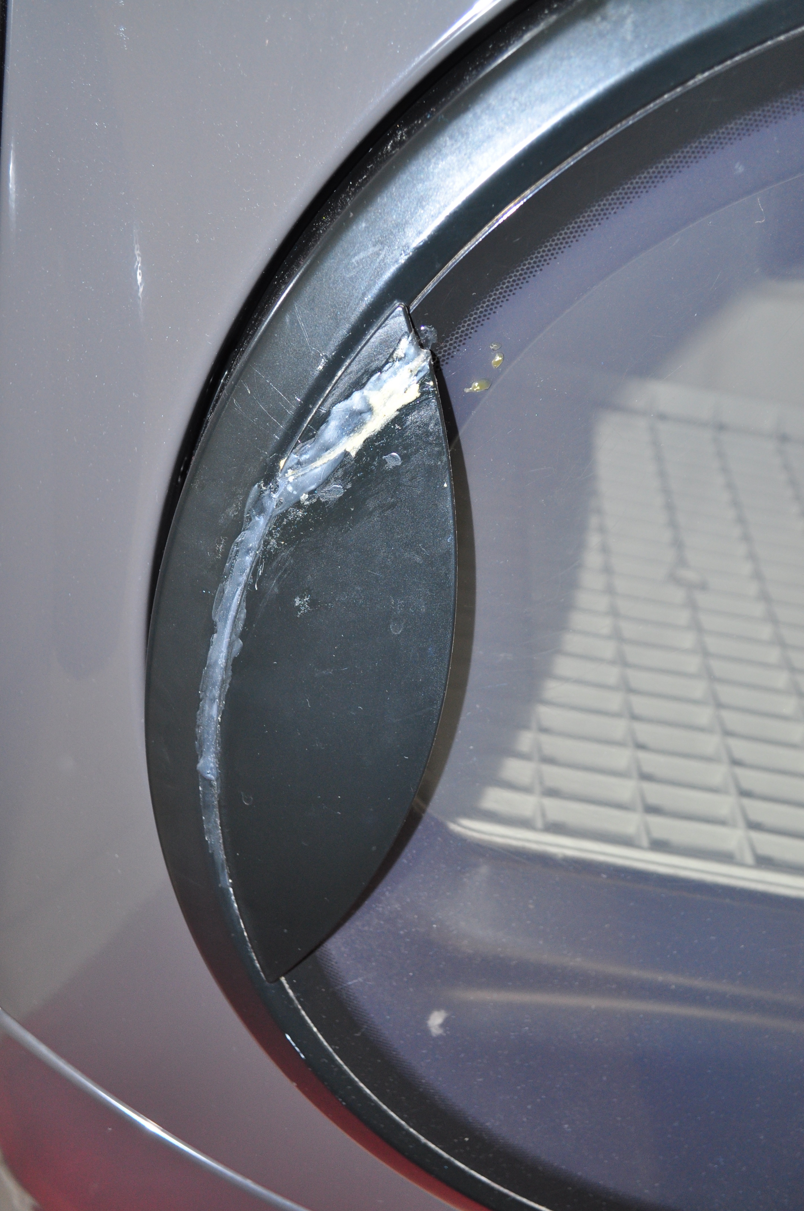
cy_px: 606
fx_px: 1209
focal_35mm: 36
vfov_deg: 53.2
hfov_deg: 36.8
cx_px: 402
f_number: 5
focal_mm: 24
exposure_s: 1/50
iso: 500
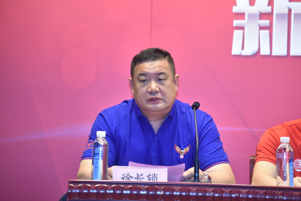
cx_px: 153
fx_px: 1078
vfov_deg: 10.6
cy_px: 102
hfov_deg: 15.9
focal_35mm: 129
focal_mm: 120
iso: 1600
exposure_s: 1/160
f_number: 4
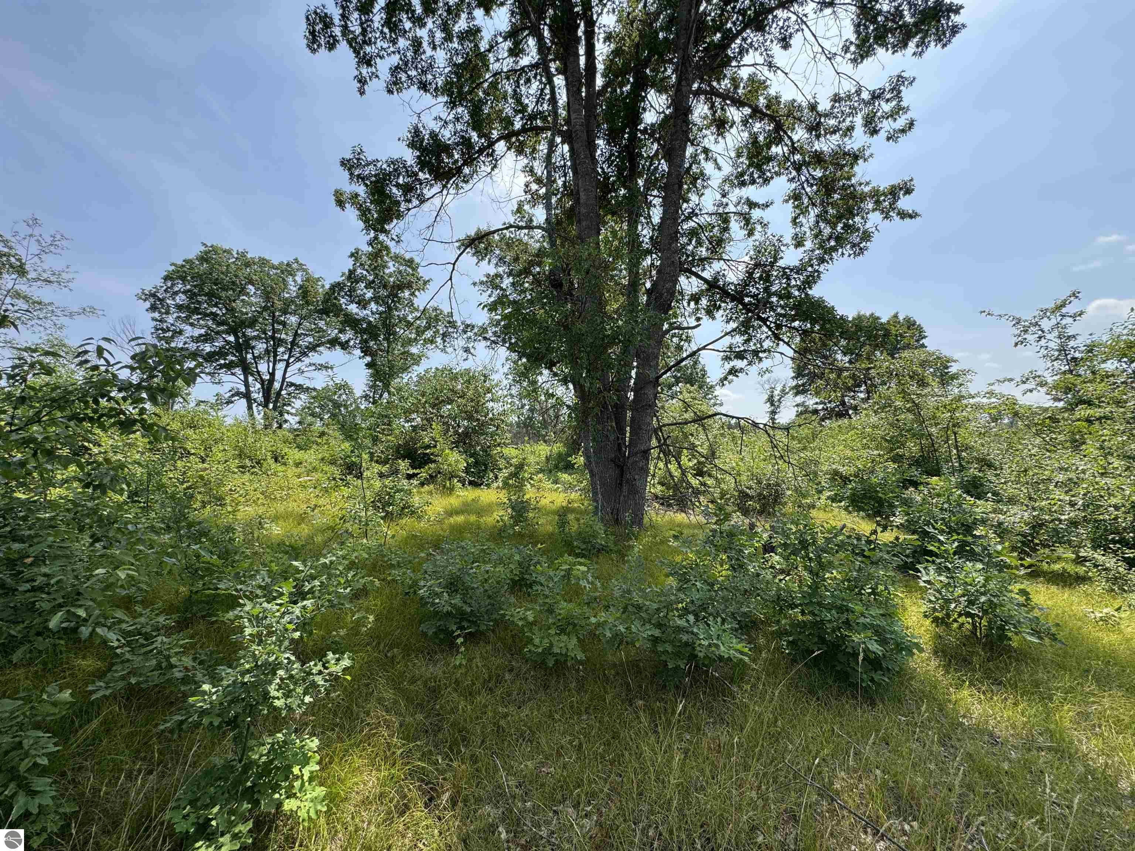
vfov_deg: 85.7
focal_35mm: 14
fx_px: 459
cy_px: 426
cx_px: 568
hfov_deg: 102.1
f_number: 2.2
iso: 40
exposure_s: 1/858
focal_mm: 2.22
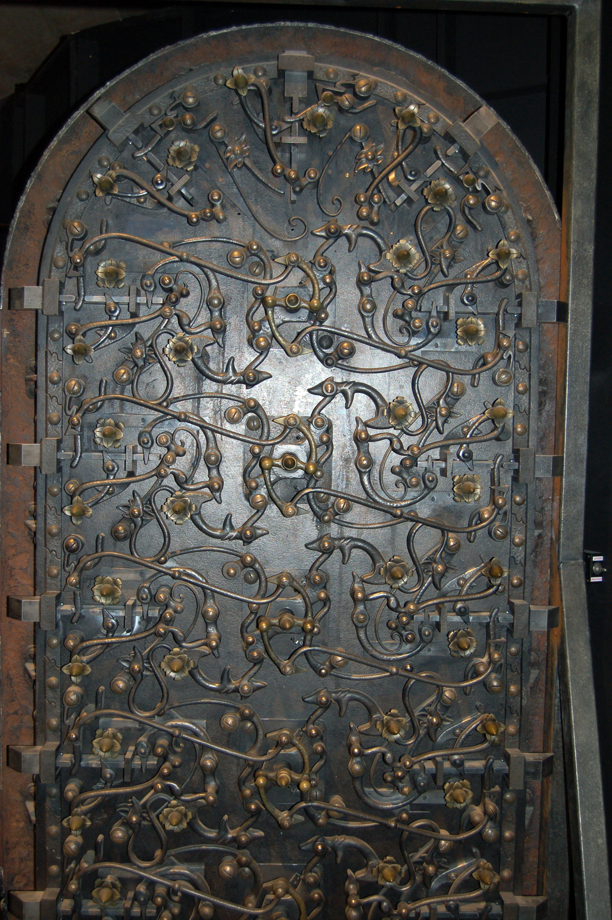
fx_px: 996
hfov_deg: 34.1
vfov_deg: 49.6
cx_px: 306
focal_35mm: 39
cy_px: 460
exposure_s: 1/60
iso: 400
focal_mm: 26
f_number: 4.2
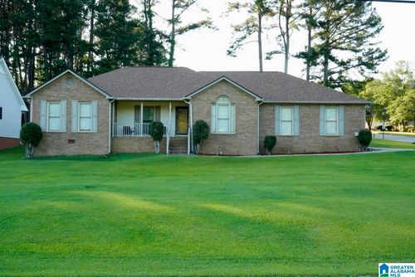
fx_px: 358
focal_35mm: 31
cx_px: 208
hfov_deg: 60.3
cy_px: 138
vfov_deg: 42.4
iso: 3200
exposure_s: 1/250
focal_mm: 31
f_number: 16
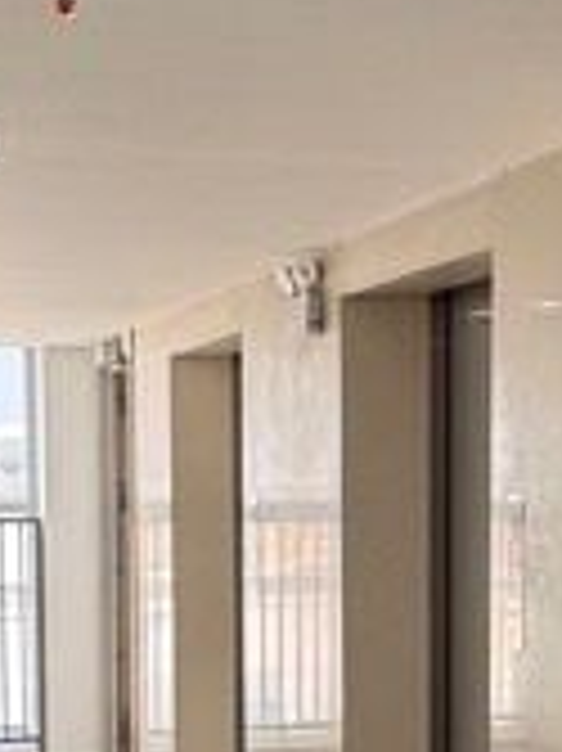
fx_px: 1864
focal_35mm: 86
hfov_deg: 17.1
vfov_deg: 22.3
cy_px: 648
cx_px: 400
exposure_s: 1/100
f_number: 2.2
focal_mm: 2.22
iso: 64
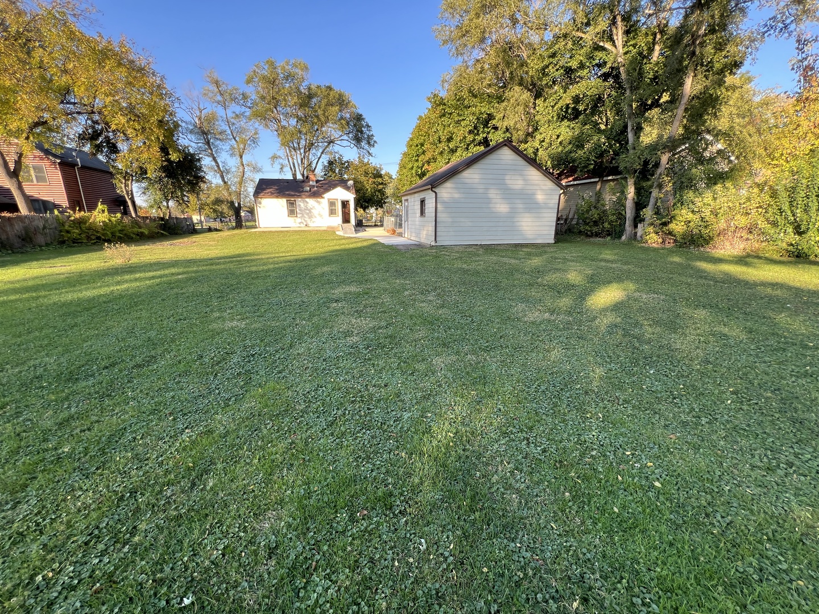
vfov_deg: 89.9
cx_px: 410
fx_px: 308
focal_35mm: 13
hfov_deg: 106.2
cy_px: 307
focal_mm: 1.57
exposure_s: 1/181
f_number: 1.8
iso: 32
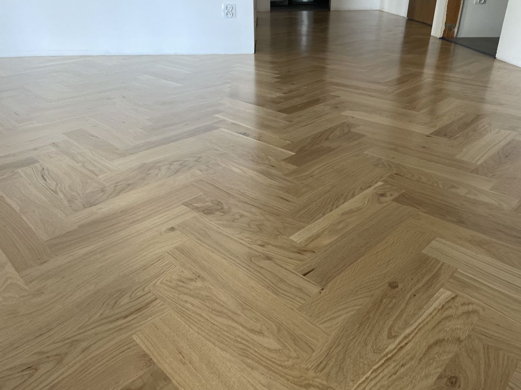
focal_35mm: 26
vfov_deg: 53.1
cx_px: 260
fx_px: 391
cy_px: 195
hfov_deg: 67.3
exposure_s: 1/70
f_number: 1.6
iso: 125
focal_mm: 4.2
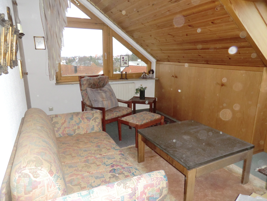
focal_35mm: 24
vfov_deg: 56.8
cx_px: 134
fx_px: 185
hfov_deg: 71.6
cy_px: 100
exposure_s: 1/60
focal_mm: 4.3
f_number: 3.2
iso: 400
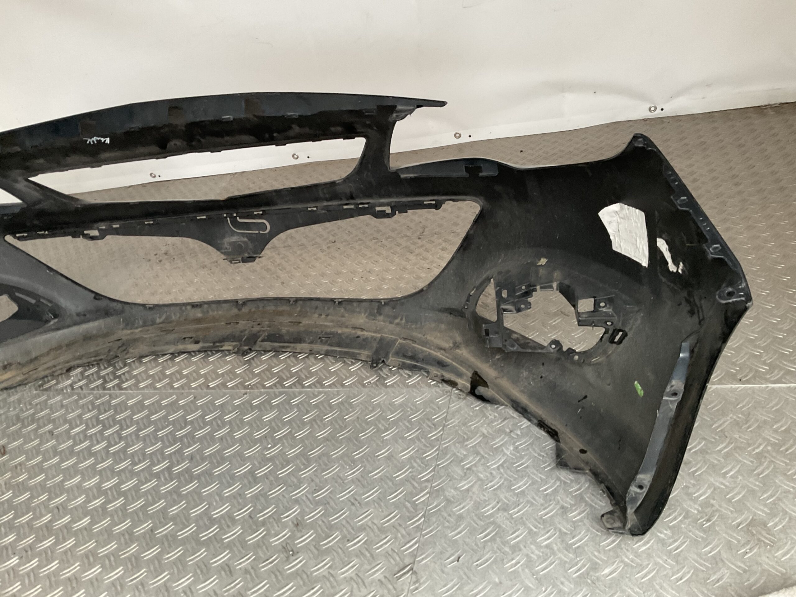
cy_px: 298
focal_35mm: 29
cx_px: 398
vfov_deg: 48.2
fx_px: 667
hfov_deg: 61.7
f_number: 1.8
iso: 125
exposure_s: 1/50
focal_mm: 3
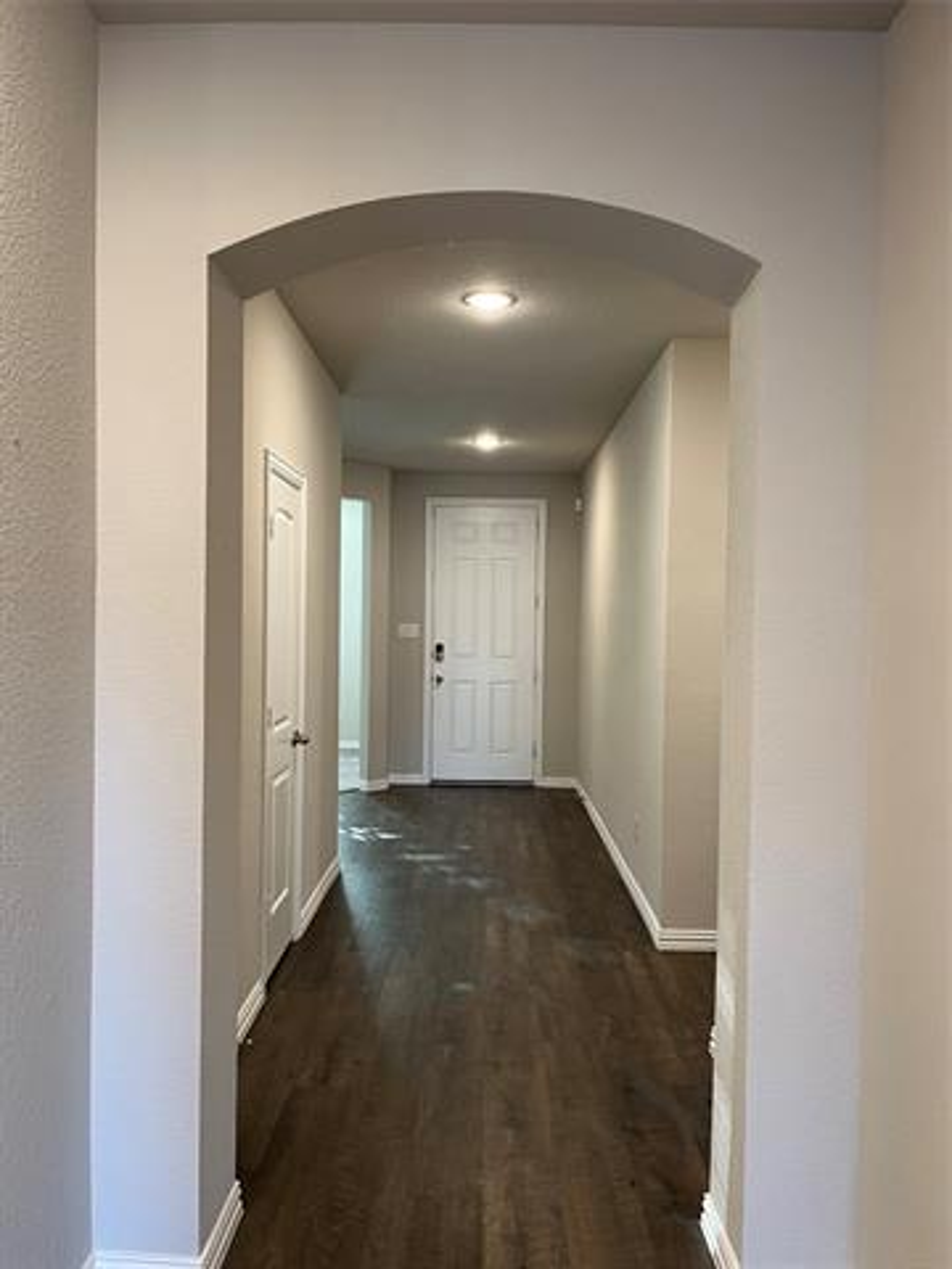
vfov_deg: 67.3
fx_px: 953
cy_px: 634
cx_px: 476
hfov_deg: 53.1
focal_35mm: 26
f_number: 1.6
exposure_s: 1/60
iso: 125
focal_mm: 5.1
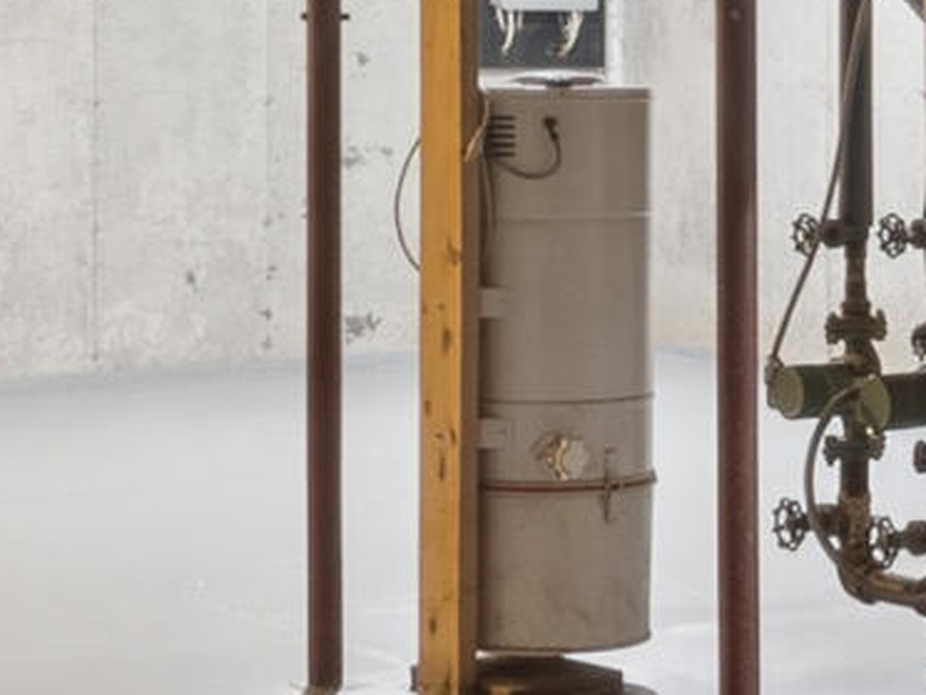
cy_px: 66
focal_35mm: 124
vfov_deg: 11.9
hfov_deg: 15.4
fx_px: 3317
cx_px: 1073
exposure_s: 6
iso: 320
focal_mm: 16
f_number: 20
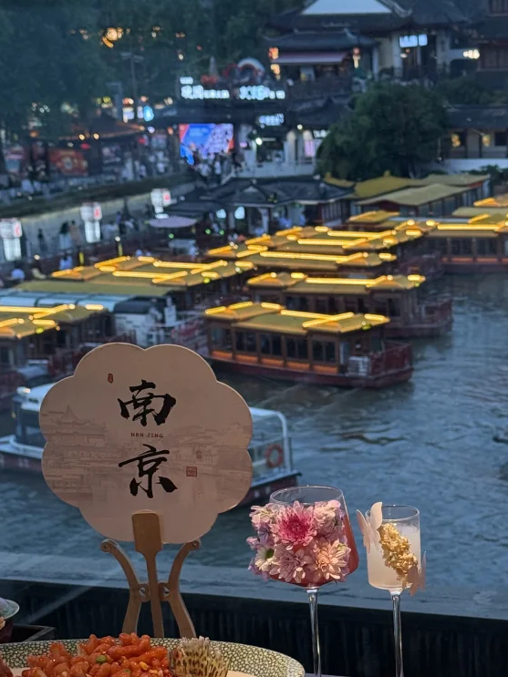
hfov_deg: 15.7
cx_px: 455
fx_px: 1820
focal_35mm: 93
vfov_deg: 20.8
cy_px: 546
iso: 80
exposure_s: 1/100
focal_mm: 6.76
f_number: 1.78
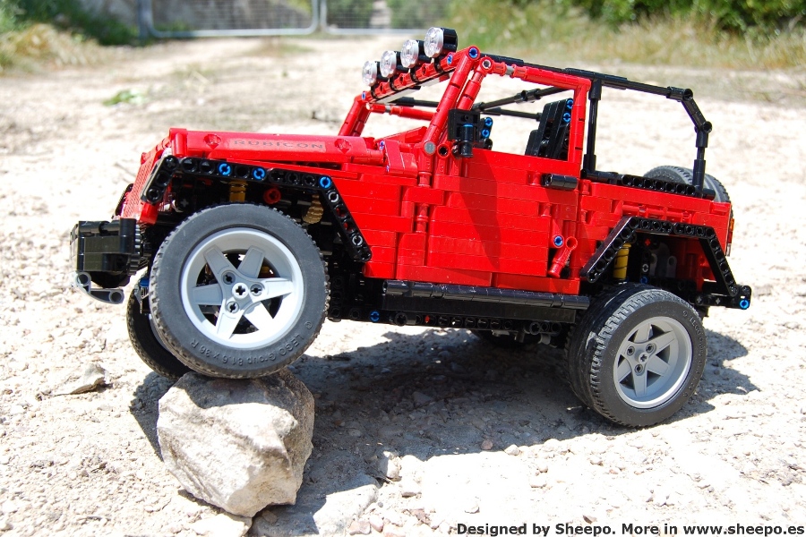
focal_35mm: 36
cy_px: 268
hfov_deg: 53.1
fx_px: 806
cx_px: 403
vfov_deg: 36.9
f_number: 5.6
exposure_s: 1/400
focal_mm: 24
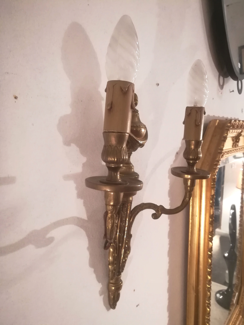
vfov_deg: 67.3
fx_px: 244
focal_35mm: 26
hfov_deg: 53.1
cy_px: 162
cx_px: 122
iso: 500
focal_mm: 3.83
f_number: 2.2
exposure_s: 1/20
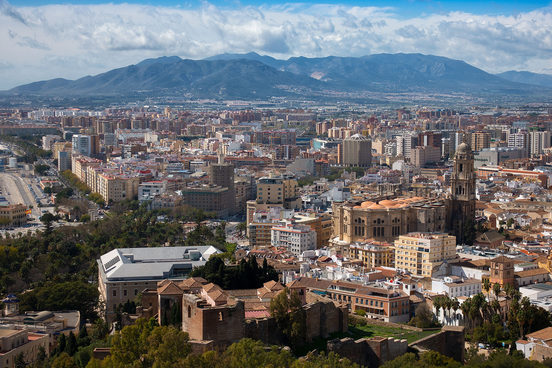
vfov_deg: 19.5
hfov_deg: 28.8
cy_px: 184
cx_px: 276
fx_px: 1073
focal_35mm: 70
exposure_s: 1/2000
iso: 125
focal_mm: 25.7
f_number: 3.5
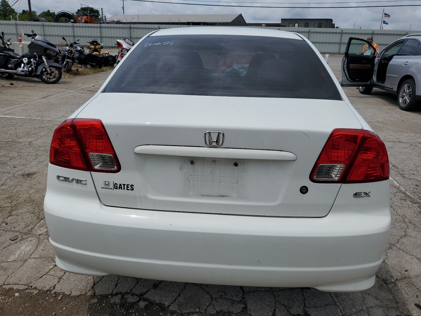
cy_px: 158
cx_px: 210
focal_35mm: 26
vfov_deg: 53.1
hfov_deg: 67.3
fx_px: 316
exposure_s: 1/10000
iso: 50
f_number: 1.5
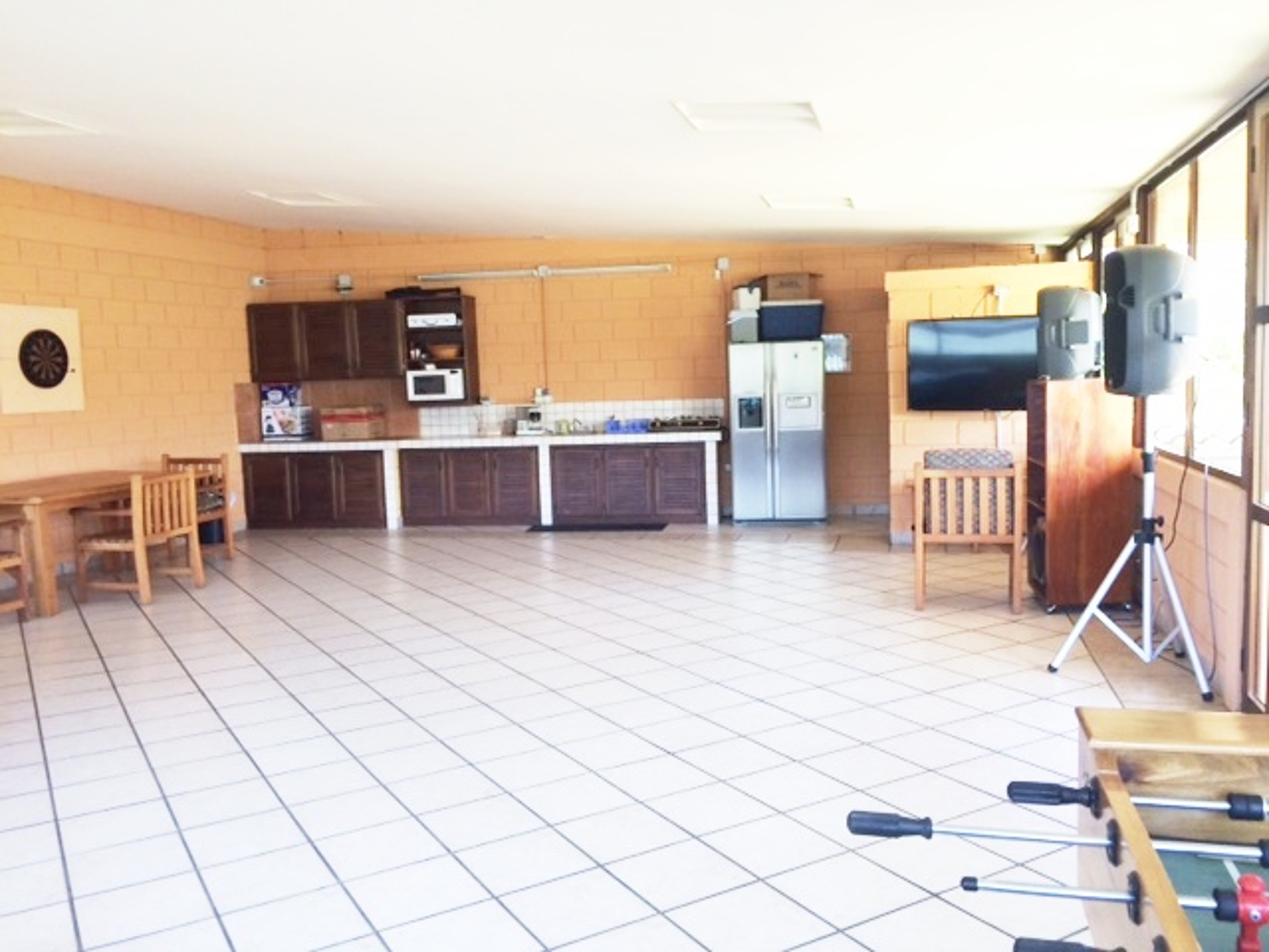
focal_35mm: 29
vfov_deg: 48.2
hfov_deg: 61.7
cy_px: 476
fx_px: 1063
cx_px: 634
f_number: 2.2
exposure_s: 1/30
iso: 64
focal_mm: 4.15
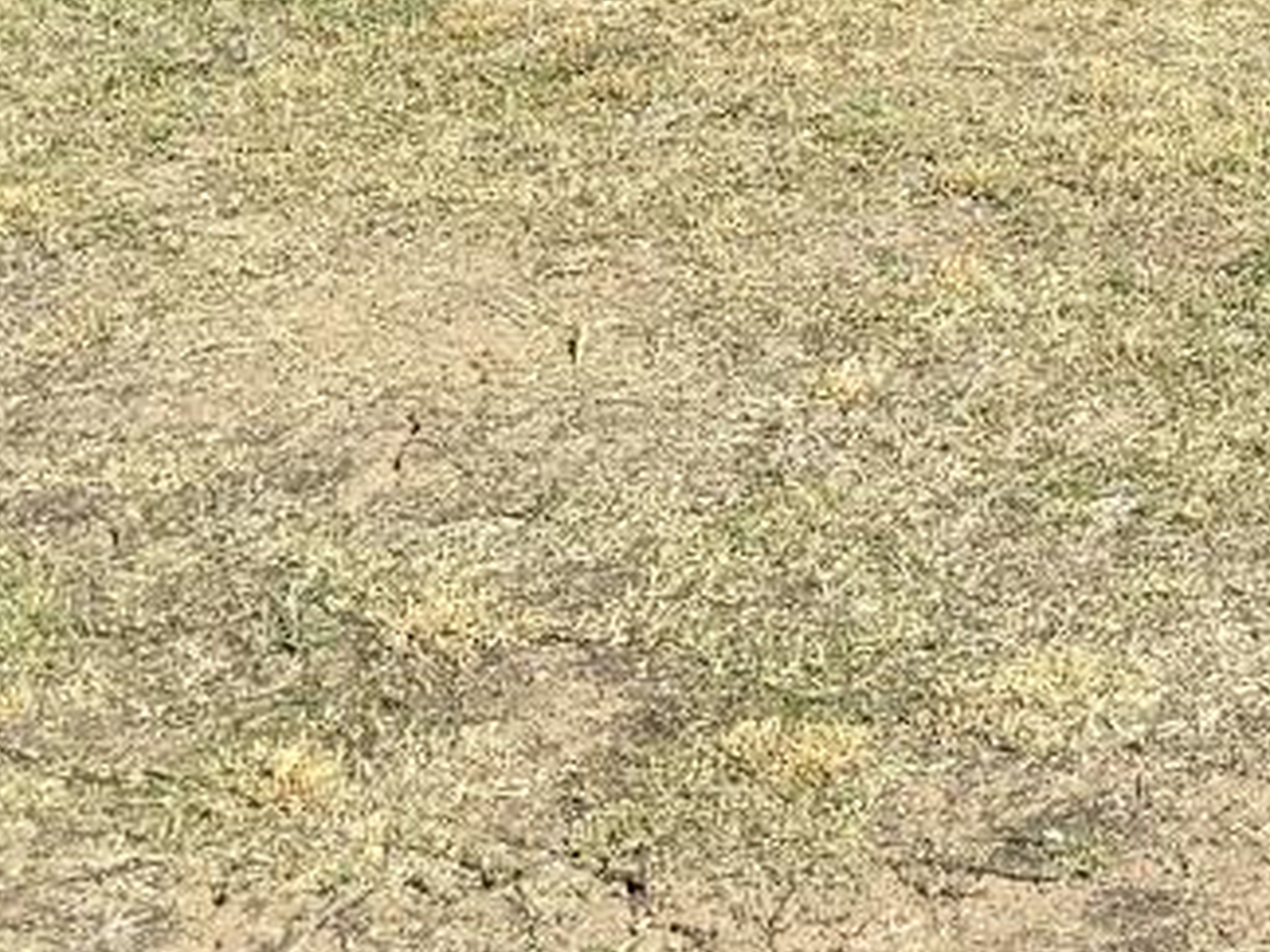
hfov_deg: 15.9
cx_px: 2023
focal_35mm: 111
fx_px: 4072
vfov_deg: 11.6
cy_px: -1134
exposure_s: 1/2299
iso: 80
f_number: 1.78
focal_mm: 6.76
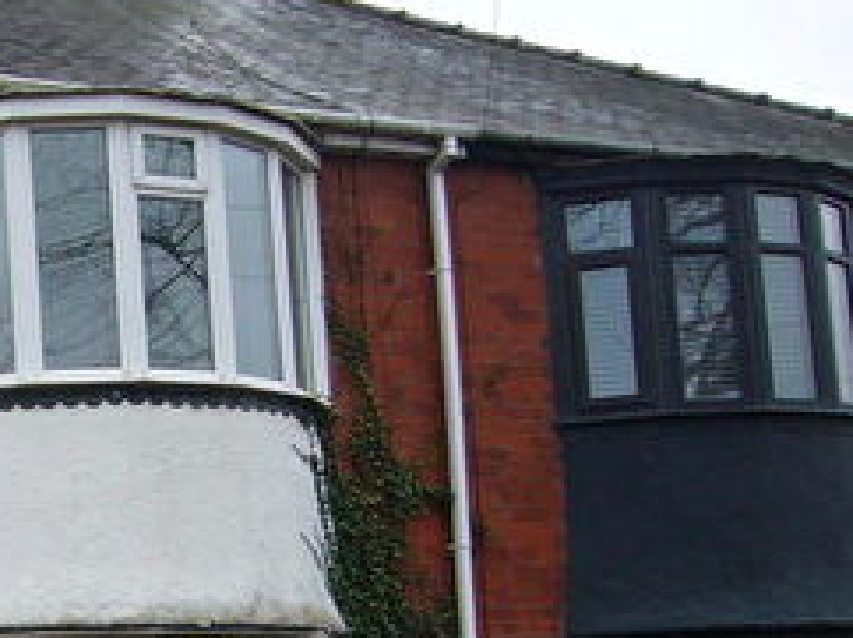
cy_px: 608
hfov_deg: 21.6
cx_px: -278
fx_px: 1994
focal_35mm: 81
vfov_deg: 17.8
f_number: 2.8
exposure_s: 1/125
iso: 80
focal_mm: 4.6
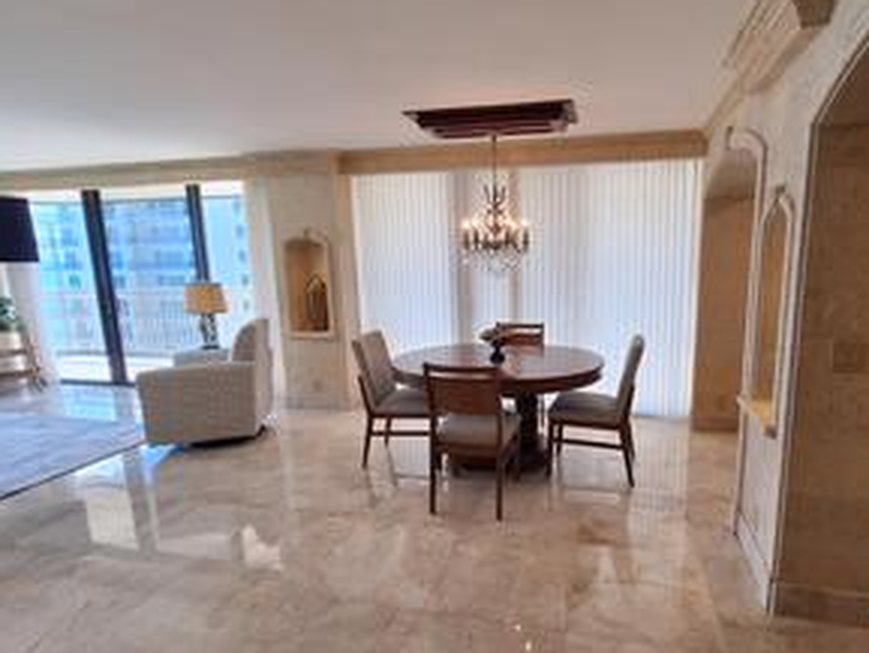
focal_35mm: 18
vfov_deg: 71.6
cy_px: 337
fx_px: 452
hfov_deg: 87.2
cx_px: 496
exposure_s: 1/120
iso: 80
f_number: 2.2
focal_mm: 1.74
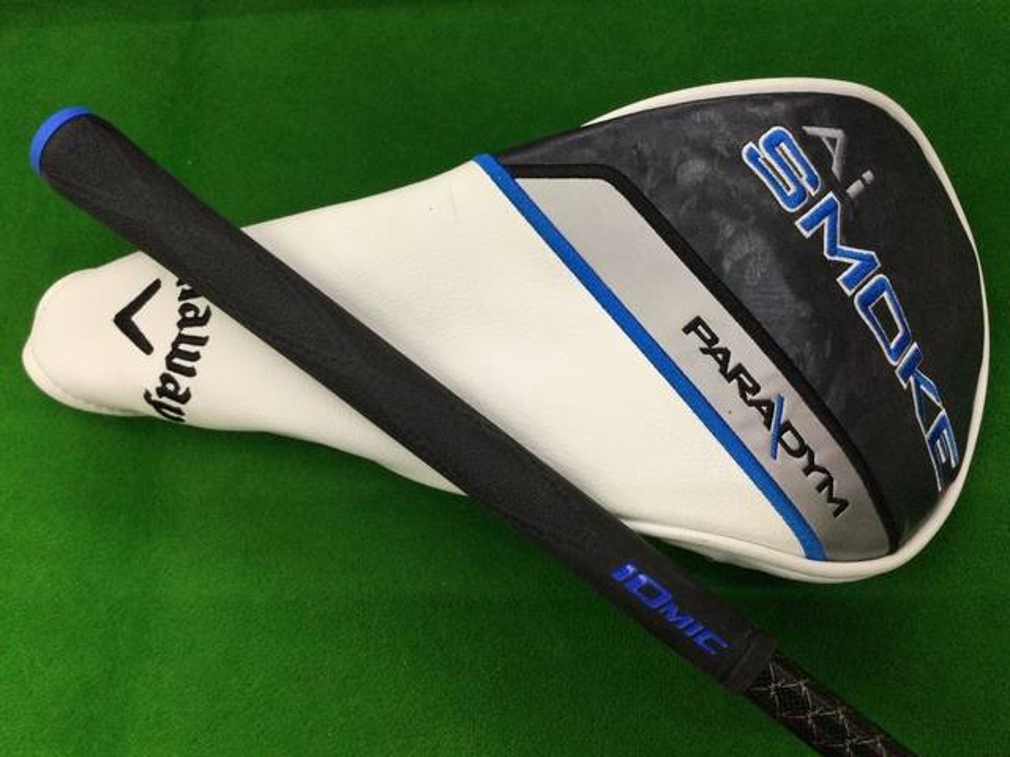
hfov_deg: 58.4
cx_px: 505
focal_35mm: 31
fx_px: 904
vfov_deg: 45.4
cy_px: 378
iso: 32
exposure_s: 1/30
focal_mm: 3.3
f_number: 2.4
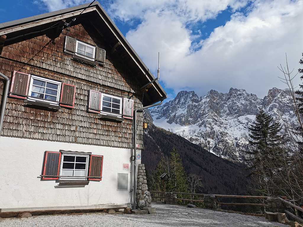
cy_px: 114
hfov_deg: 65.3
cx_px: 152
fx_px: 236
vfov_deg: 51.4
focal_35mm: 27
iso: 50
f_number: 1.8
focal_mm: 5.58
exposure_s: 1/3953
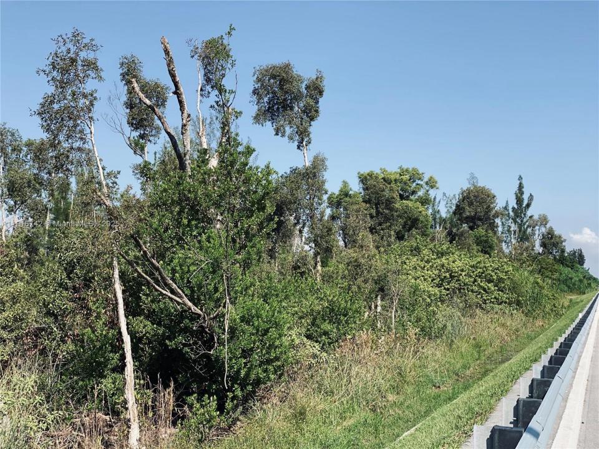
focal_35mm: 52
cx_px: 300
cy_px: 224
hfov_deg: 36.8
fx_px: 900
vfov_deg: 28.0
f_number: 2
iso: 20
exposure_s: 1/1597
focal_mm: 6
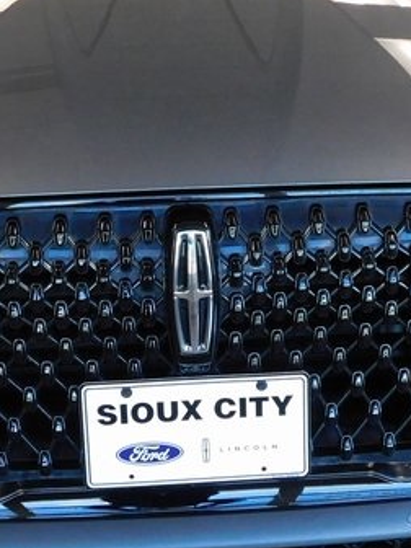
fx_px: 1108
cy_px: 220
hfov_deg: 21.0
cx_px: 207
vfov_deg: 27.7
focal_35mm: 70
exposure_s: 1/30
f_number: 3
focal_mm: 4
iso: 320
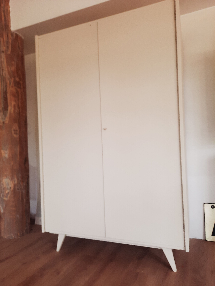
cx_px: 108
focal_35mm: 25
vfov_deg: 69.4
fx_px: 207
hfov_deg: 54.9
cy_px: 143
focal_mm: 4.6
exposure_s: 1/33
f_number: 2
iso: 125
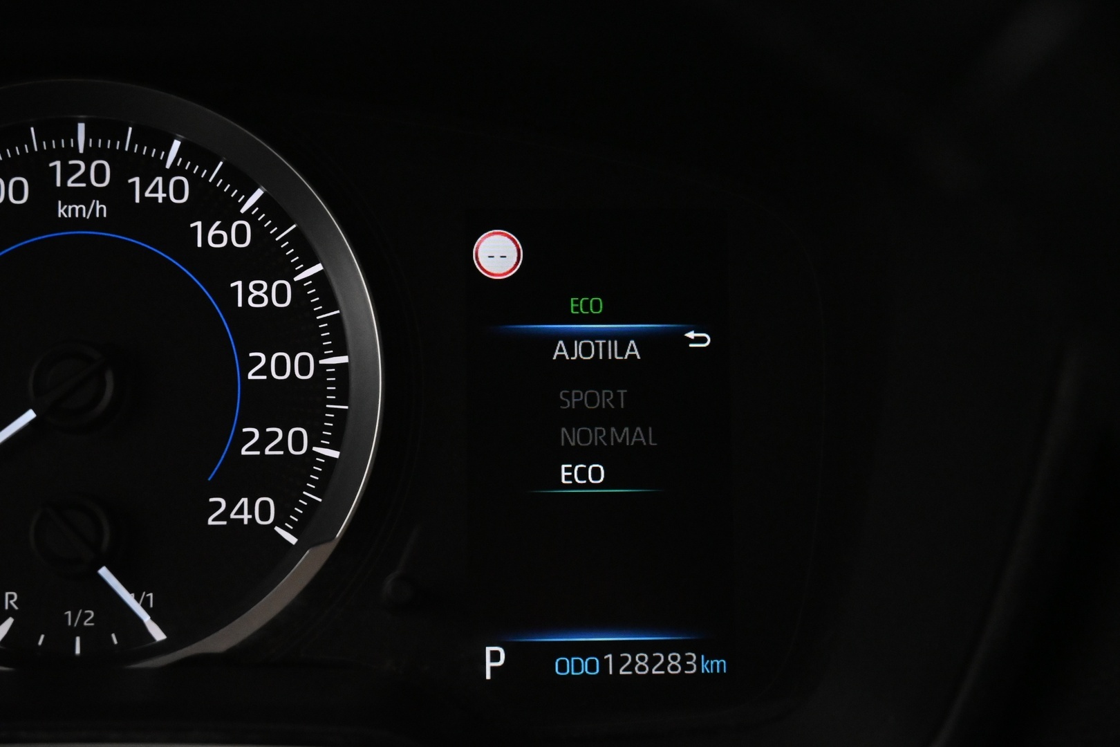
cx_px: 560
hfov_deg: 27.0
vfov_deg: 18.2
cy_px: 374
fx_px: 2333
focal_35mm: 75
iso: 6400
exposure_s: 1/60
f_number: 6.3
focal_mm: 50
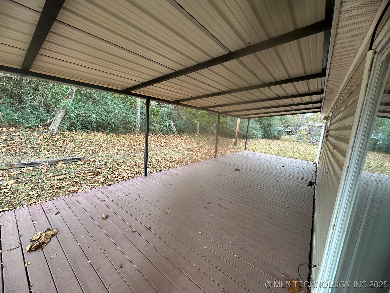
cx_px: 195
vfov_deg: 85.7
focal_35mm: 14
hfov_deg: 102.1
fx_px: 158
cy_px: 146
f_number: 2.2
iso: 40
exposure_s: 1/127
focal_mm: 2.22
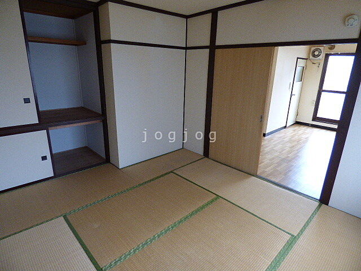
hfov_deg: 81.7
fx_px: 209
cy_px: 136
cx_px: 180
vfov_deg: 66.0
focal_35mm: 20
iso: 400
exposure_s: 1/125
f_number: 2.8
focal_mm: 3.58
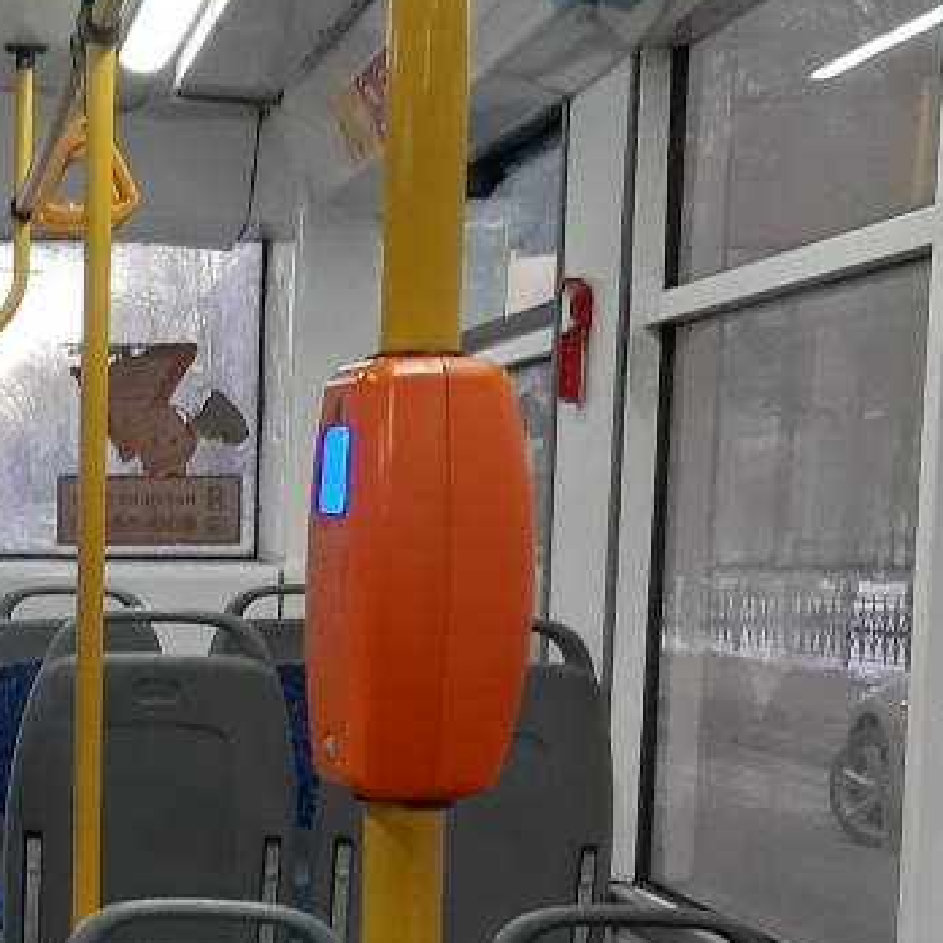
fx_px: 2527
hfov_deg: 19.9
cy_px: 748
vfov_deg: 20.9
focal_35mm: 82
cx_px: -170
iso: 400
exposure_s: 1/50
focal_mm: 3.93
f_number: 1.7
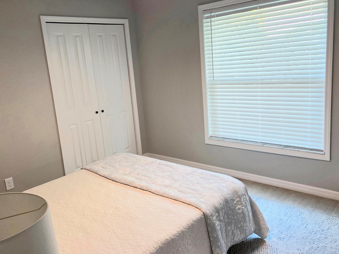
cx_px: 157
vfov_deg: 45.4
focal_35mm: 31
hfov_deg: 58.3
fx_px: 304
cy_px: 116
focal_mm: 5.4
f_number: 1.8
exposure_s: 1/120
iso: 320
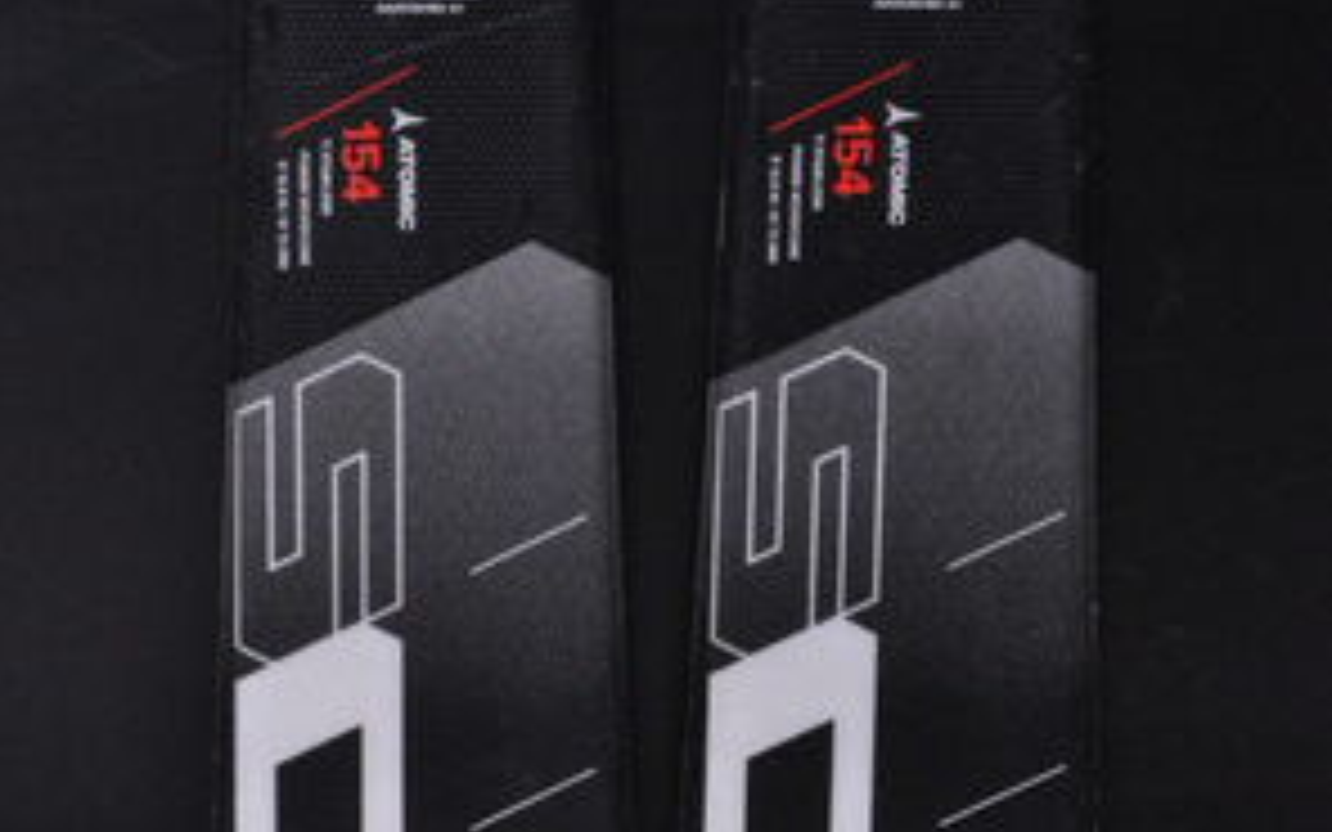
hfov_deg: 10.0
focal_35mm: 209
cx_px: 668
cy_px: 90
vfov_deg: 6.3
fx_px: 7587
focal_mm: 90
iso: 3200
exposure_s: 1/125
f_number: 9.5
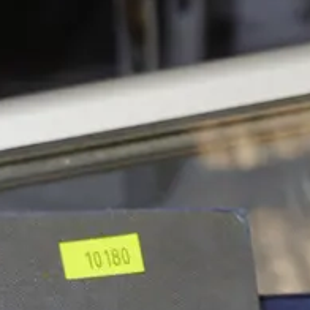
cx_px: -137
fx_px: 1682
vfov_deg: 9.3
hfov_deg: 10.2
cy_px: 783
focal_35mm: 166
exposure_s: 1/60
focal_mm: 18
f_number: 4
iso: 250
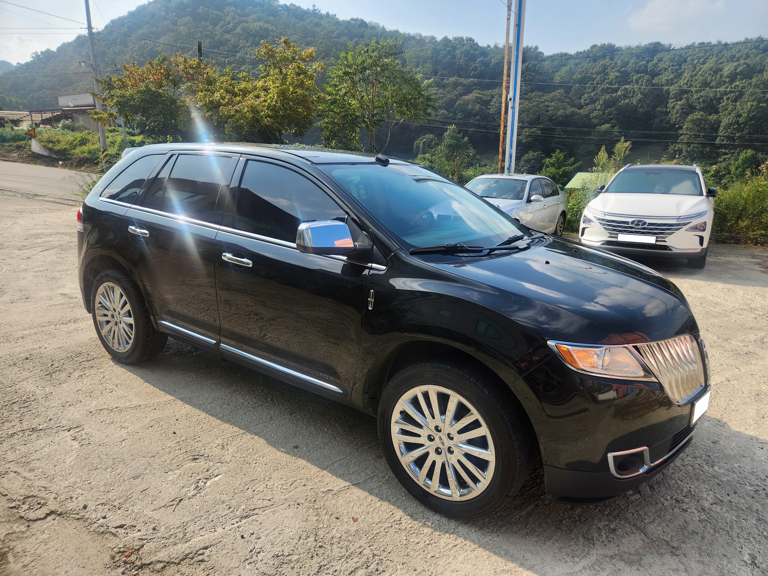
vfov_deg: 58.9
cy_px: 288
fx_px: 510
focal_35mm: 23
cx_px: 384
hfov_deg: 73.9
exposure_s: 1/1041
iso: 20
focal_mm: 5.4
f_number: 1.8
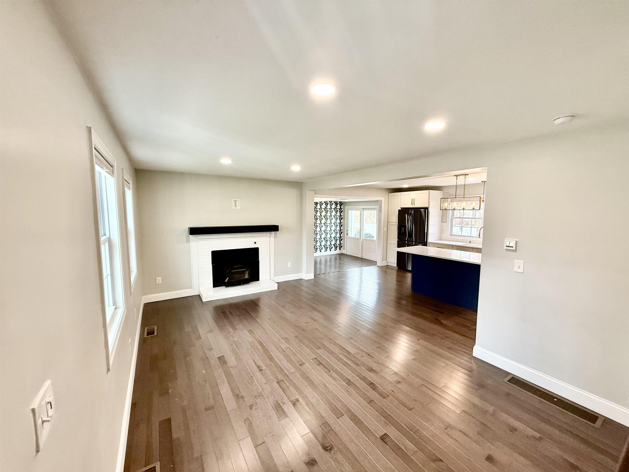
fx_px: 254
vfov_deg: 85.7
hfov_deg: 102.1
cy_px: 236
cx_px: 314
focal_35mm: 14
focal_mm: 2.22
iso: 250
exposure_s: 1/120
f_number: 2.2
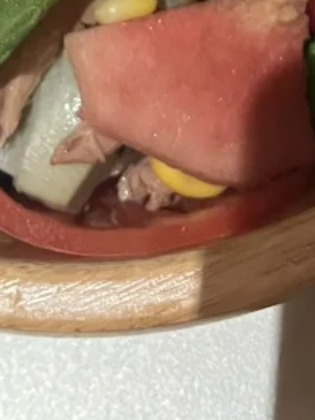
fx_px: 1456
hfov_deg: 12.3
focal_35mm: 120
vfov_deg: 13.4
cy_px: -489
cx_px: 139
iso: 320
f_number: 1.6
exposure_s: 1/51
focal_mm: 5.1
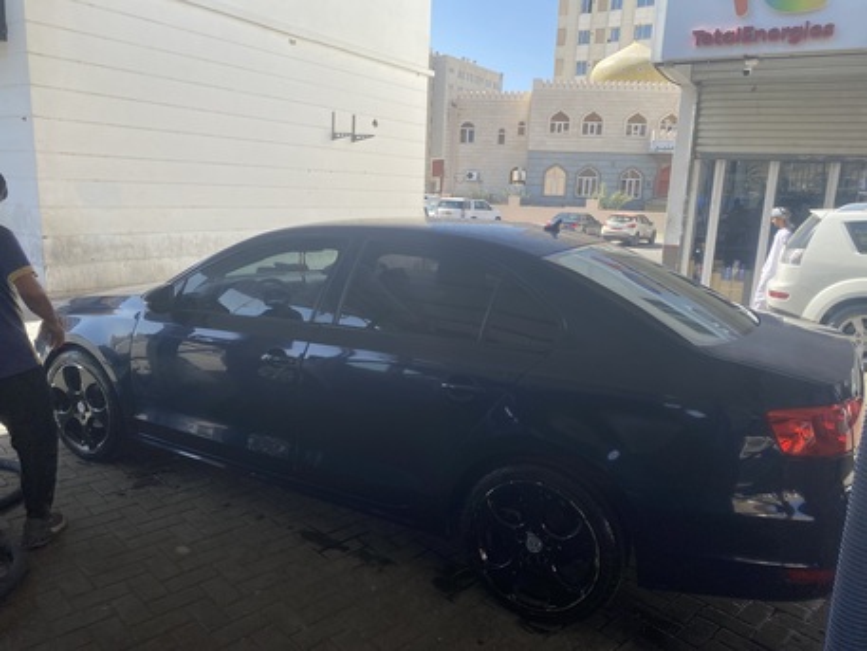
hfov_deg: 67.3
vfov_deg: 53.1
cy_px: 326
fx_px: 651
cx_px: 434
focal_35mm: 26
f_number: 1.8
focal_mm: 4.25
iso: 32
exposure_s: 1/1016
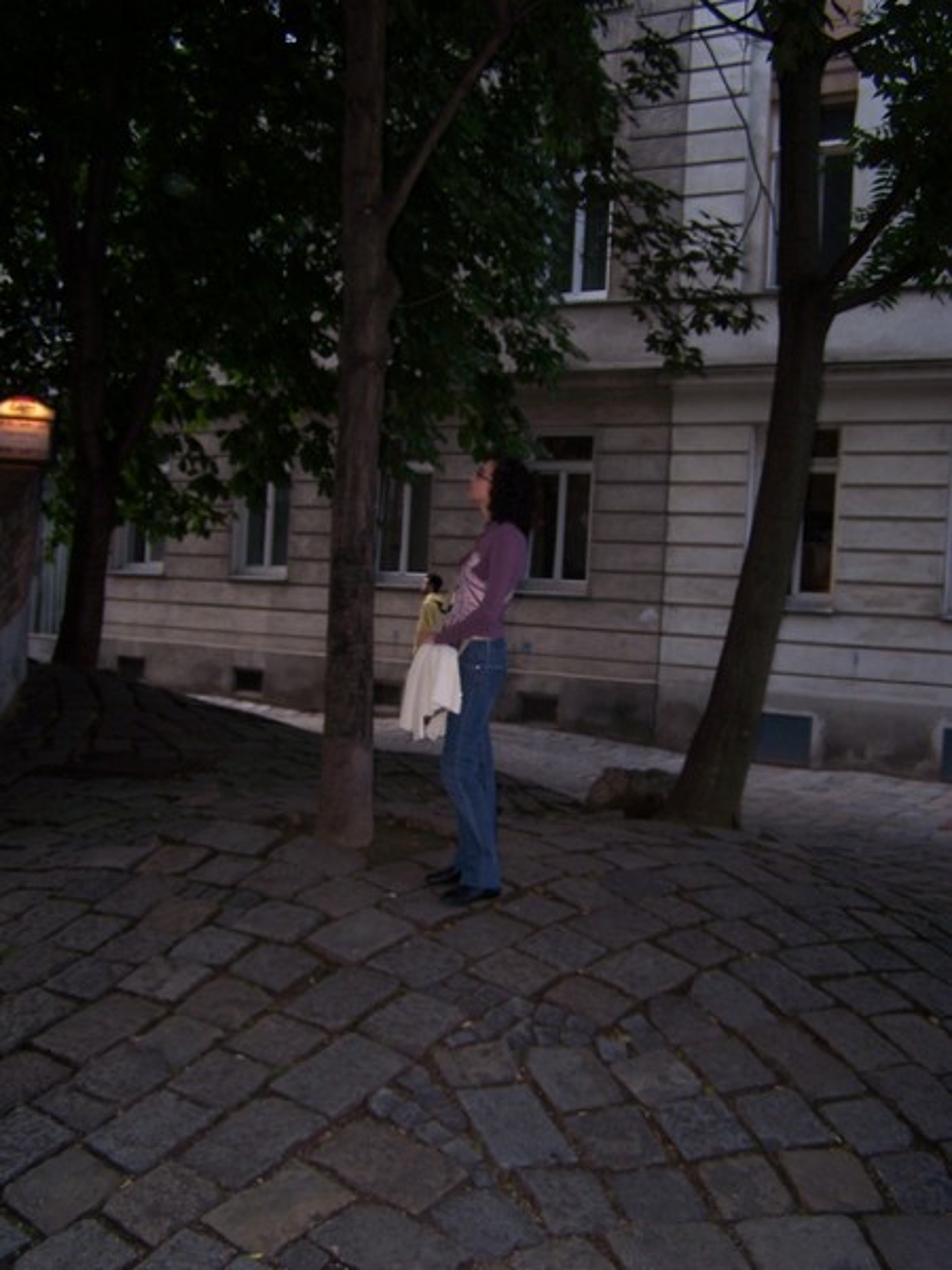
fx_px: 1393
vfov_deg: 49.0
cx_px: 476
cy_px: 635
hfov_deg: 37.7
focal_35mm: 38
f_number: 2.8
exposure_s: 1/60
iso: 80
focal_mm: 6.3
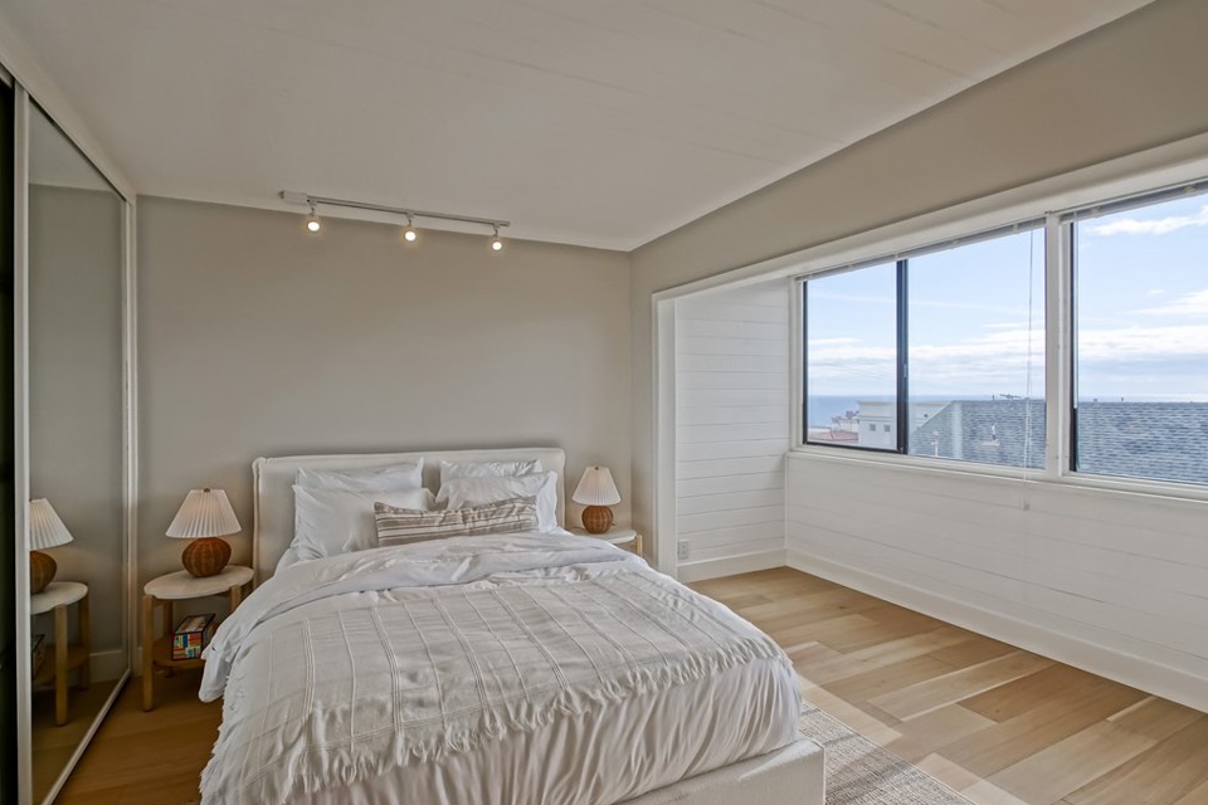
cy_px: 406
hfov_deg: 96.7
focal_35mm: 16
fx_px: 537
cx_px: 580
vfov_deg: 73.7
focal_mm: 10
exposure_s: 1/125
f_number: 8
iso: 100
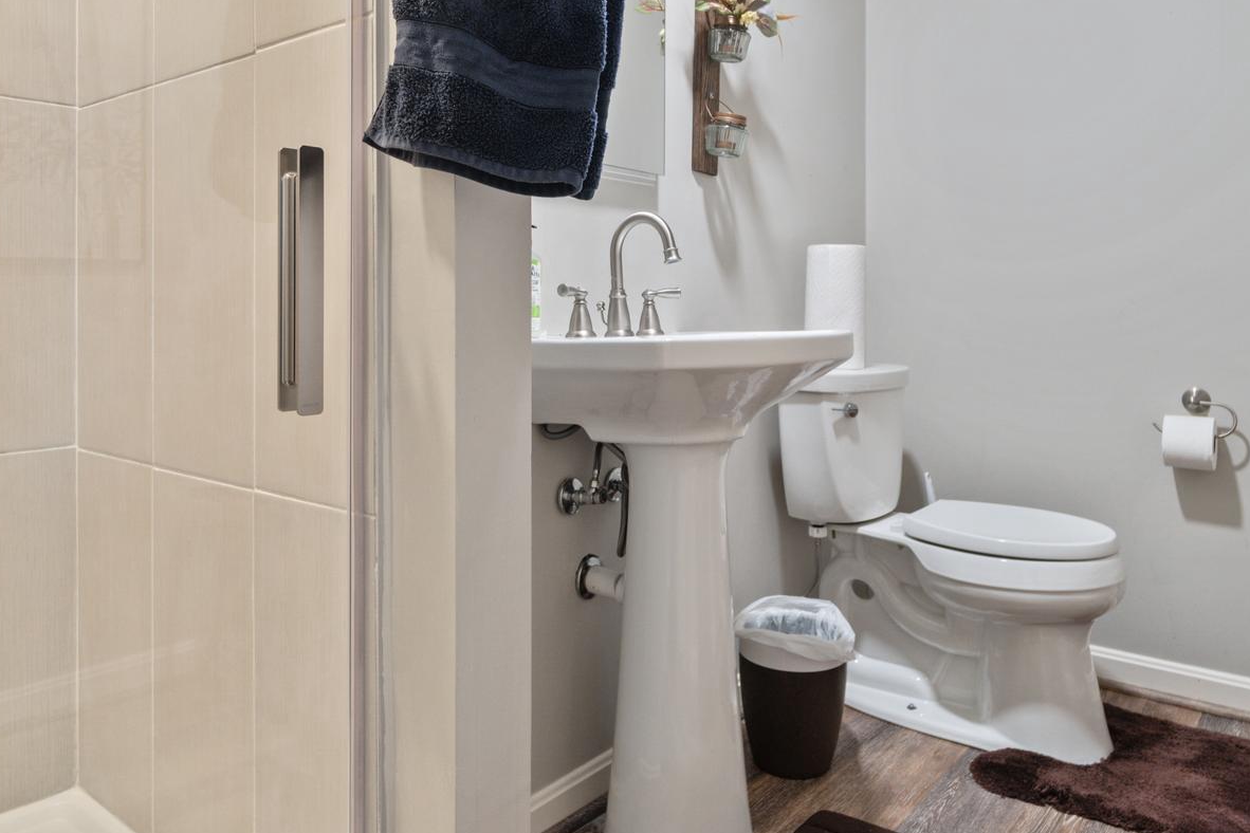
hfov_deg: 69.4
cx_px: 635
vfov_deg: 48.7
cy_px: 276
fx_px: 903
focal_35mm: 26
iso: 100
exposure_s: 1/8
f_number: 4
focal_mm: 10
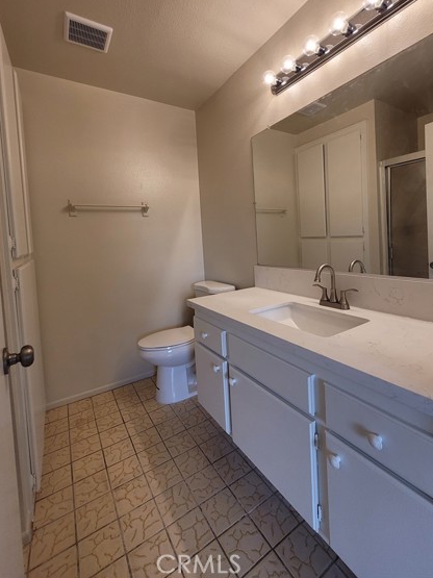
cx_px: 224
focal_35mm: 15
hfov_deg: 81.7
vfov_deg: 97.5
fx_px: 250
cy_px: 246
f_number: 2.2
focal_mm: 1.74
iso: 80
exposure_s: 1/60
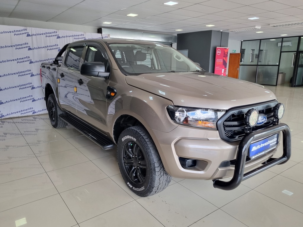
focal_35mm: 26
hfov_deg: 67.3
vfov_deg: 53.1
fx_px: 228
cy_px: 114
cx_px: 152
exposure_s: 1/100
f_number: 1.8
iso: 100
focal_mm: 5.4
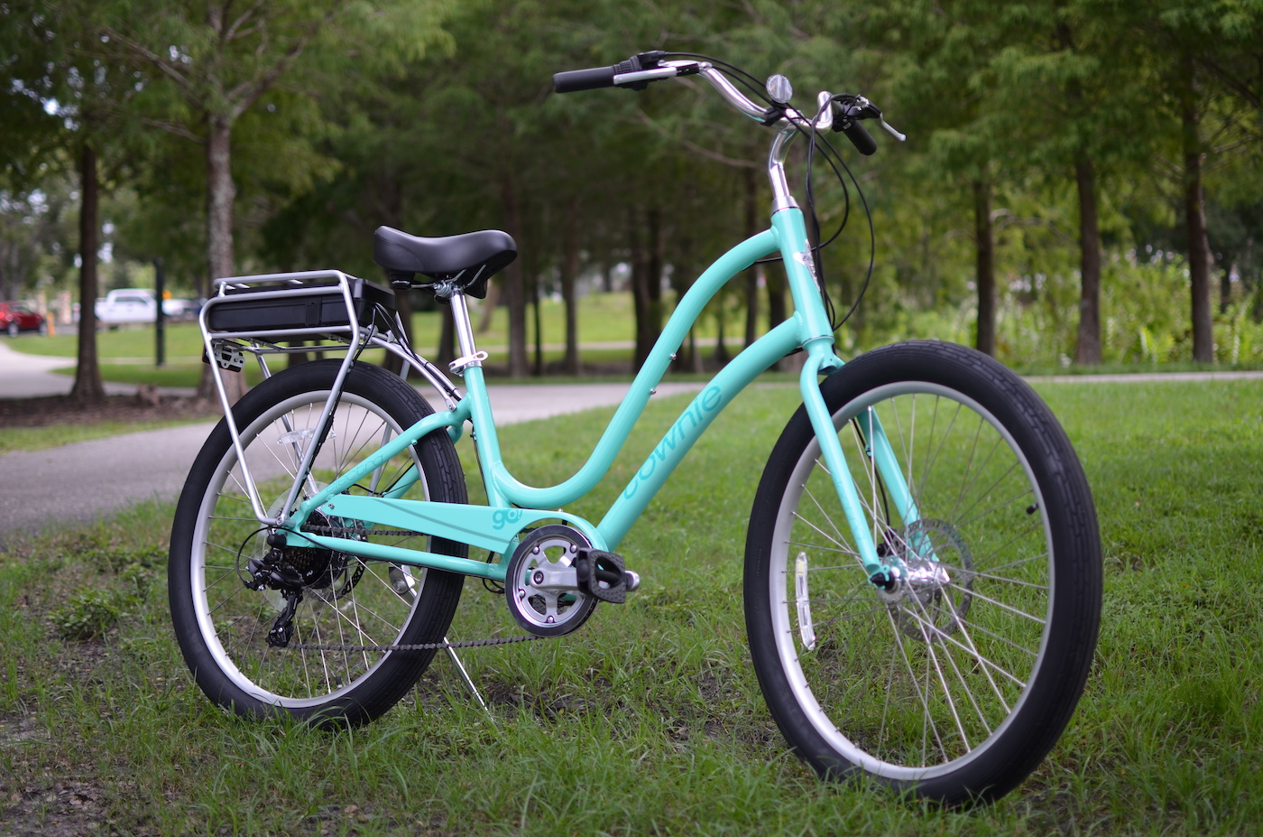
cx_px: 632
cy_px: 418
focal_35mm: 52
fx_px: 1838
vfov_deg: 25.6
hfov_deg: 37.9
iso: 100
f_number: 1.8
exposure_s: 1/800
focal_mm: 35
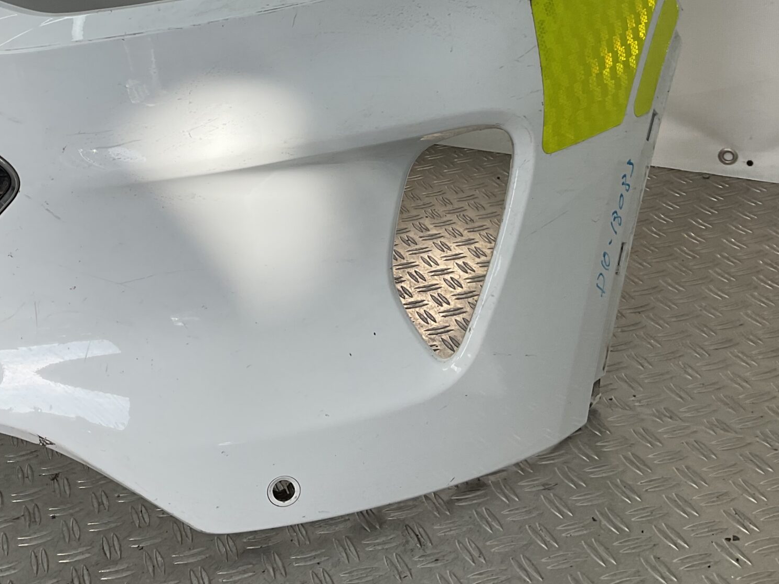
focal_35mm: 50
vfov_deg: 28.7
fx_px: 1125
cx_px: 163
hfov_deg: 36.9
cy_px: 142
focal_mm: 3
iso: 16
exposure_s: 1/545
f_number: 1.8
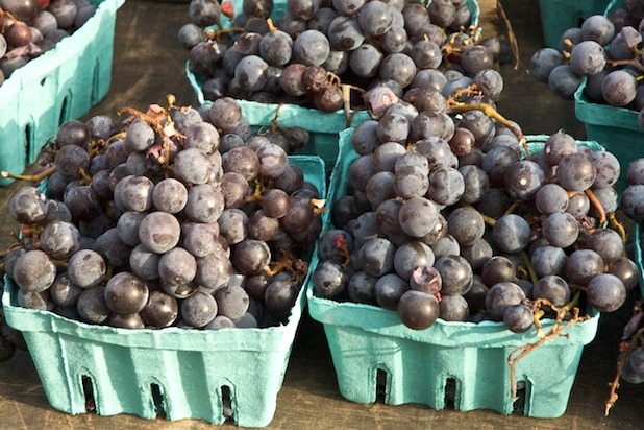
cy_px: 215
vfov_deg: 13.0
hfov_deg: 19.5
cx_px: 322
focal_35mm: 105
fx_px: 1878
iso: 1000
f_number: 8
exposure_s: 1/250
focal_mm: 70
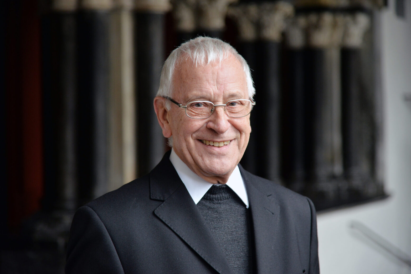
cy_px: 138
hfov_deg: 20.6
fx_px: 1131
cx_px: 204
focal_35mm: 99
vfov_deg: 13.8
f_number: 4.5
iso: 1000
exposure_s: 1/125
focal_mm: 98
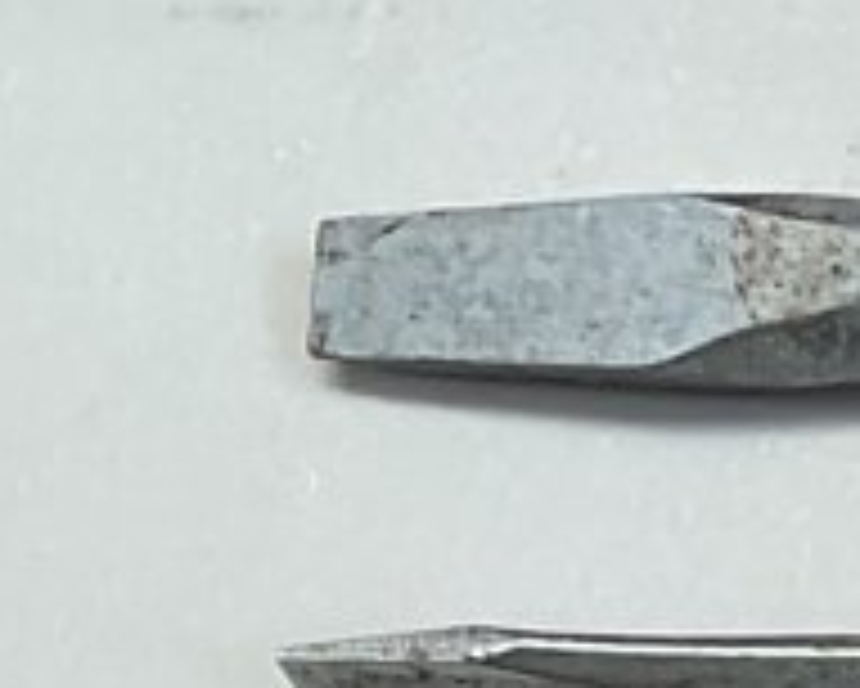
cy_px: 1396
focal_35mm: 224
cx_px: 3352
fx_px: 5704
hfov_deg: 6.8
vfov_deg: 6.7
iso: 32
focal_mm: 3
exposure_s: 1/120
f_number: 1.8
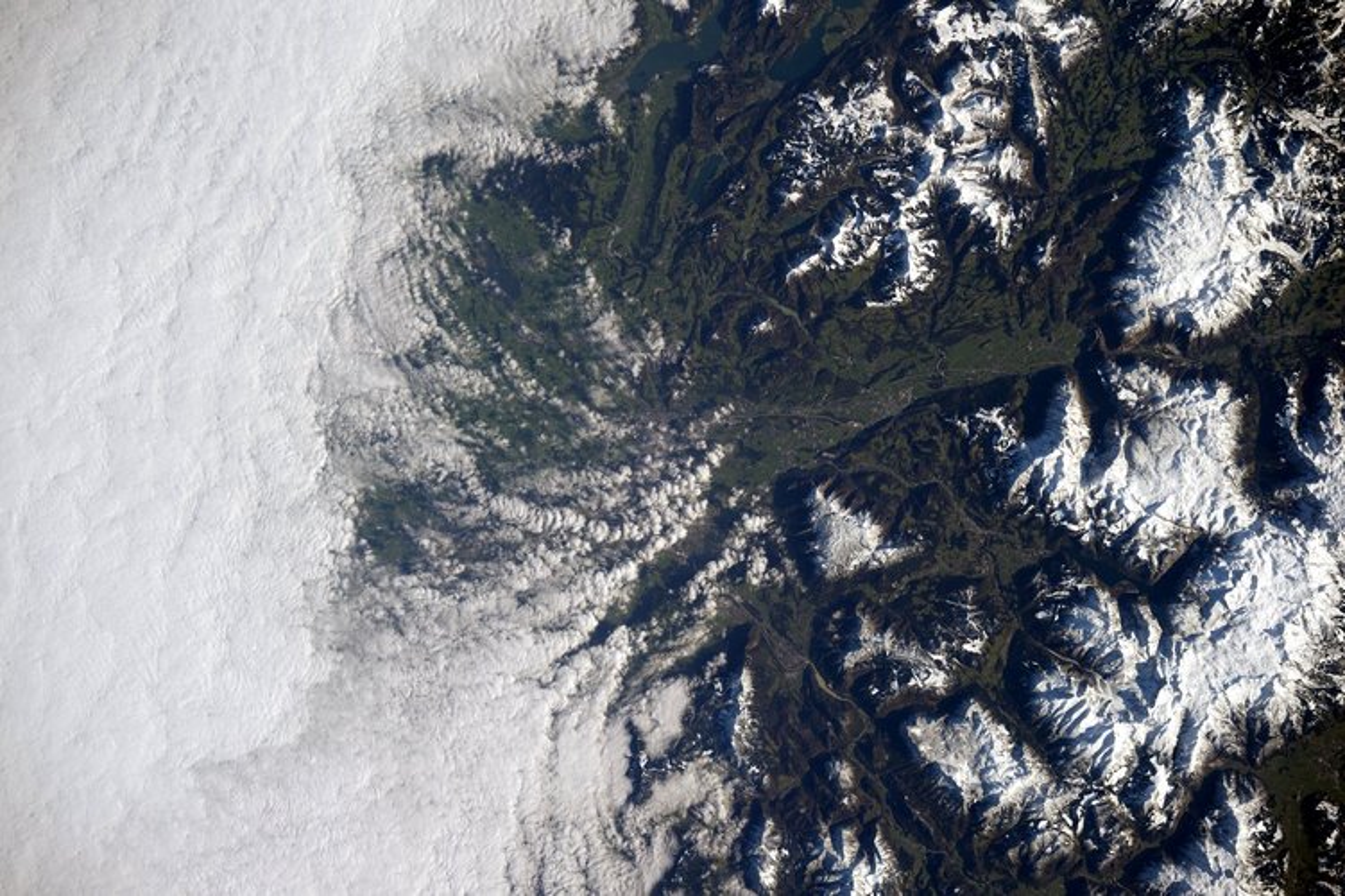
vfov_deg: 8.1
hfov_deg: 12.1
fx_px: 6348
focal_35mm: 170
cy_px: 448
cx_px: 672
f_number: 6.3
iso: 200
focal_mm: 170
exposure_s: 1/1250
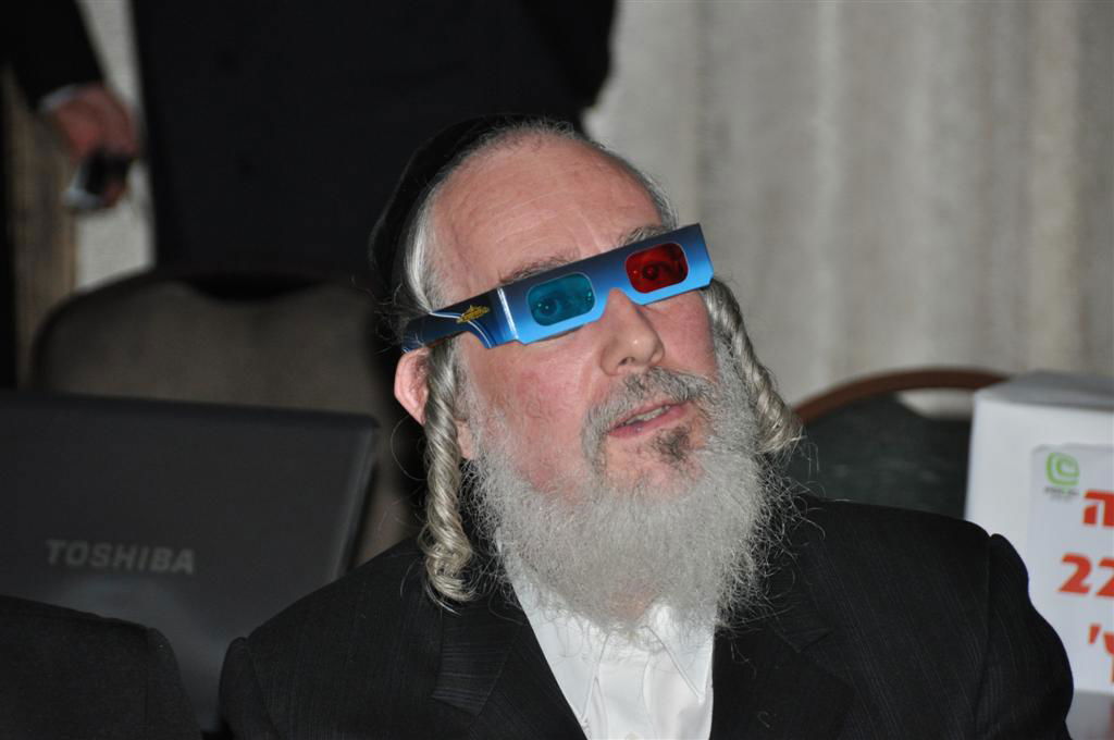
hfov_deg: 6.9
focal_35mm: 300
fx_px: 9271
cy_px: 370
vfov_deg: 4.6
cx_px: 557
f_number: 5.6
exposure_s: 1/60
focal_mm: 200
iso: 800
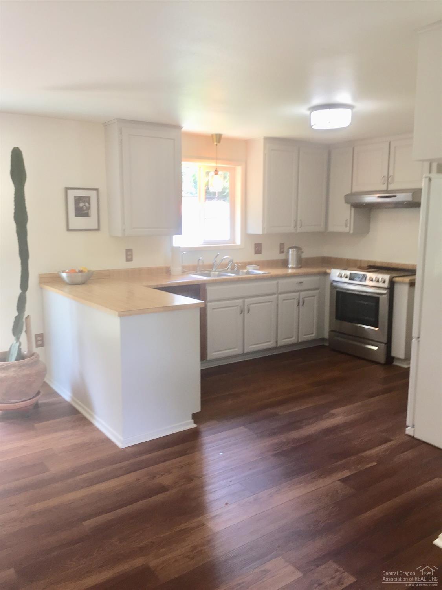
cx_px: 221
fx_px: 494
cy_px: 295
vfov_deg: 61.7
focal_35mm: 29
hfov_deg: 48.2
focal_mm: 4.15
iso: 50
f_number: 2.2
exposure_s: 1/30
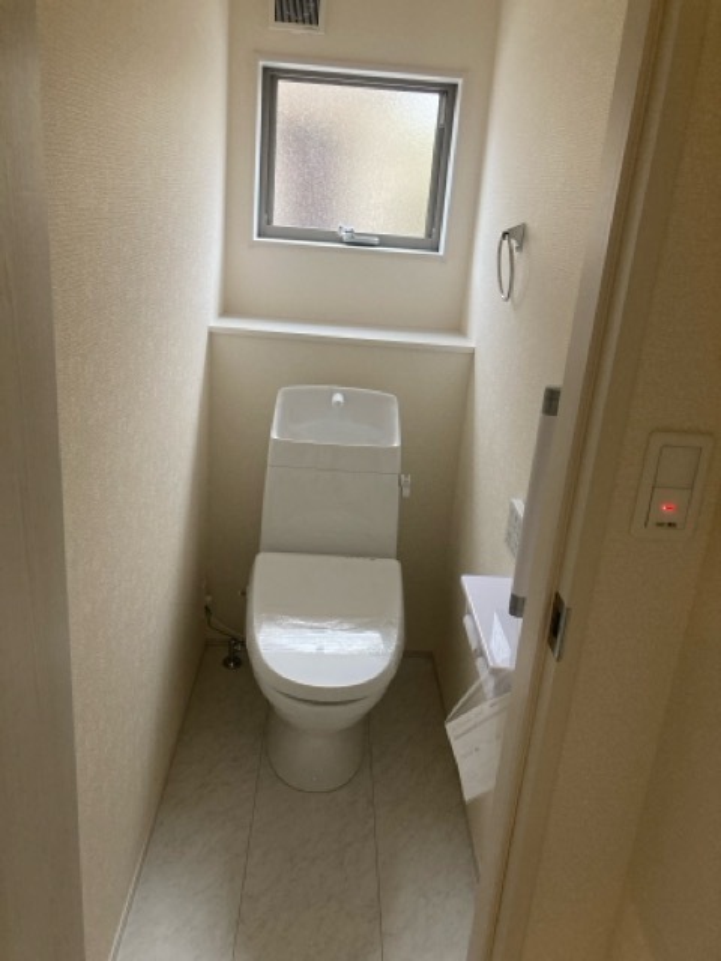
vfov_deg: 63.4
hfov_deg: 49.7
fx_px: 778
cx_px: 360
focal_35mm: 28
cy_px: 480
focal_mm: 3.99
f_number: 1.8
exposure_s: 1/60
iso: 200
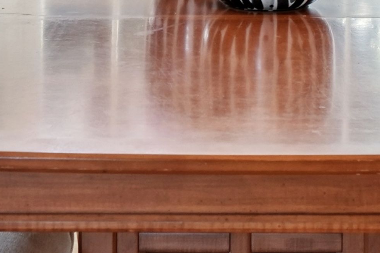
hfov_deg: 17.9
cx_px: 220
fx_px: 1203
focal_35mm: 114
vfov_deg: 11.2
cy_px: -192
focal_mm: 16
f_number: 7.1
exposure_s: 1/40
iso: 400
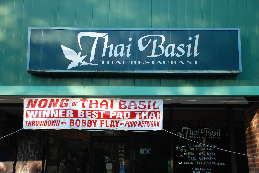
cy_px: 86
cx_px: 130
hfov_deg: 37.8
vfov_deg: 25.8
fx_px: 378
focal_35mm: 52
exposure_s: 1/100
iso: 200
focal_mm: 35
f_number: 5
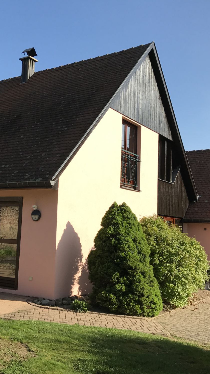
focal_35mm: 41
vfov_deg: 49.4
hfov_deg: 28.7
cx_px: 58
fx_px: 406
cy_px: 187
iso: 20
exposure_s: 1/1597
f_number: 1.8
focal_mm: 3.99
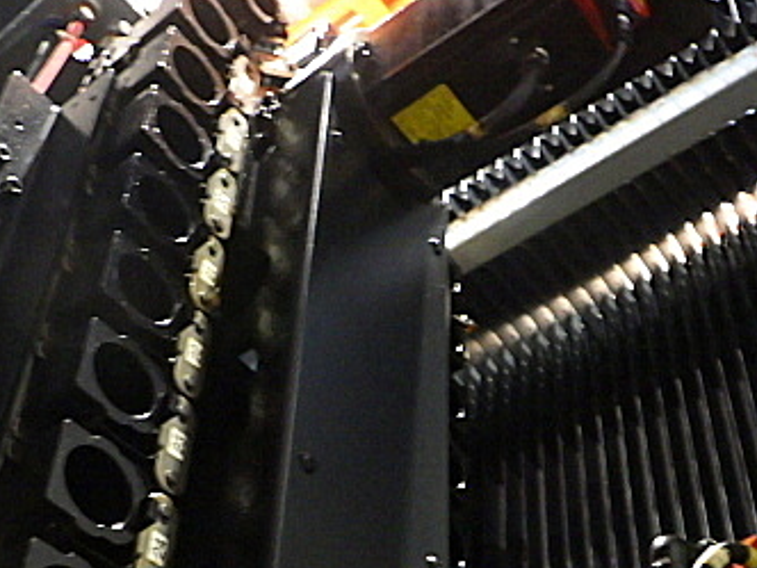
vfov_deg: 26.2
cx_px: 381
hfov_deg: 35.5
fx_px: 1181
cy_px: 500
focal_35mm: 54
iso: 1600
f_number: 3.5
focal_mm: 5
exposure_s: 1/8
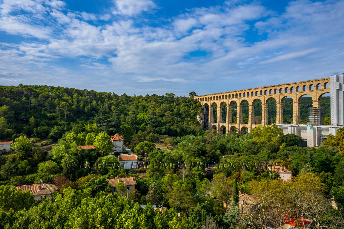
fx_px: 210
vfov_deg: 57.2
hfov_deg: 78.6
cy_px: 114
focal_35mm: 22
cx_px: 172
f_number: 2.8
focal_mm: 8.4
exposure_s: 1/3200
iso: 100
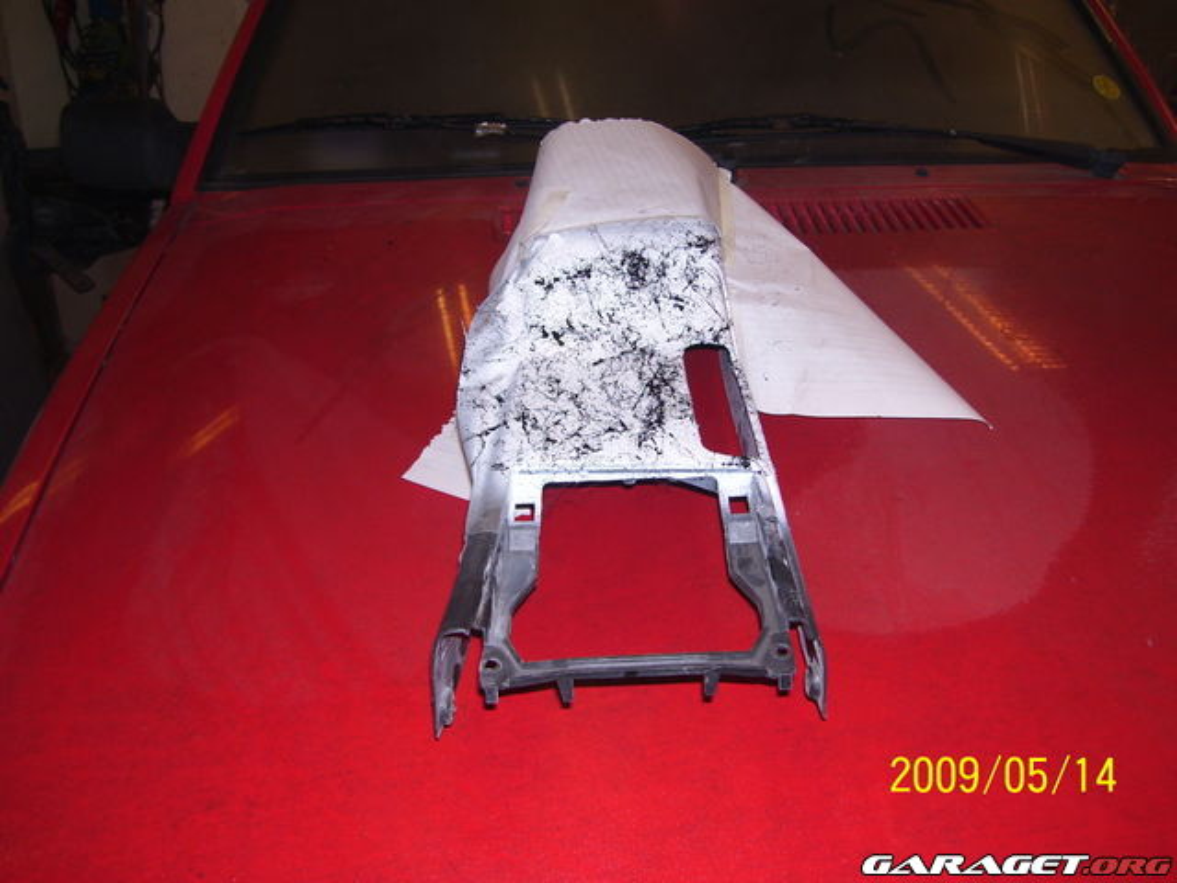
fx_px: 1258
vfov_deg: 38.7
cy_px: 442
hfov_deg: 50.1
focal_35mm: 37
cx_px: 588
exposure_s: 1/60
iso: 80
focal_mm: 6
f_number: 2.7
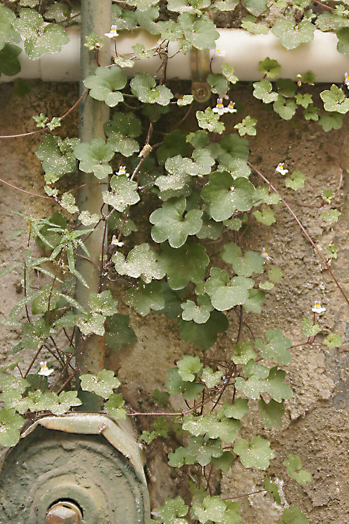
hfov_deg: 7.3
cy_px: 268
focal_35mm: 189
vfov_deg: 10.9
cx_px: 232
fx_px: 2753
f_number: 4.5
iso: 100
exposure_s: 1/60
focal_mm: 55
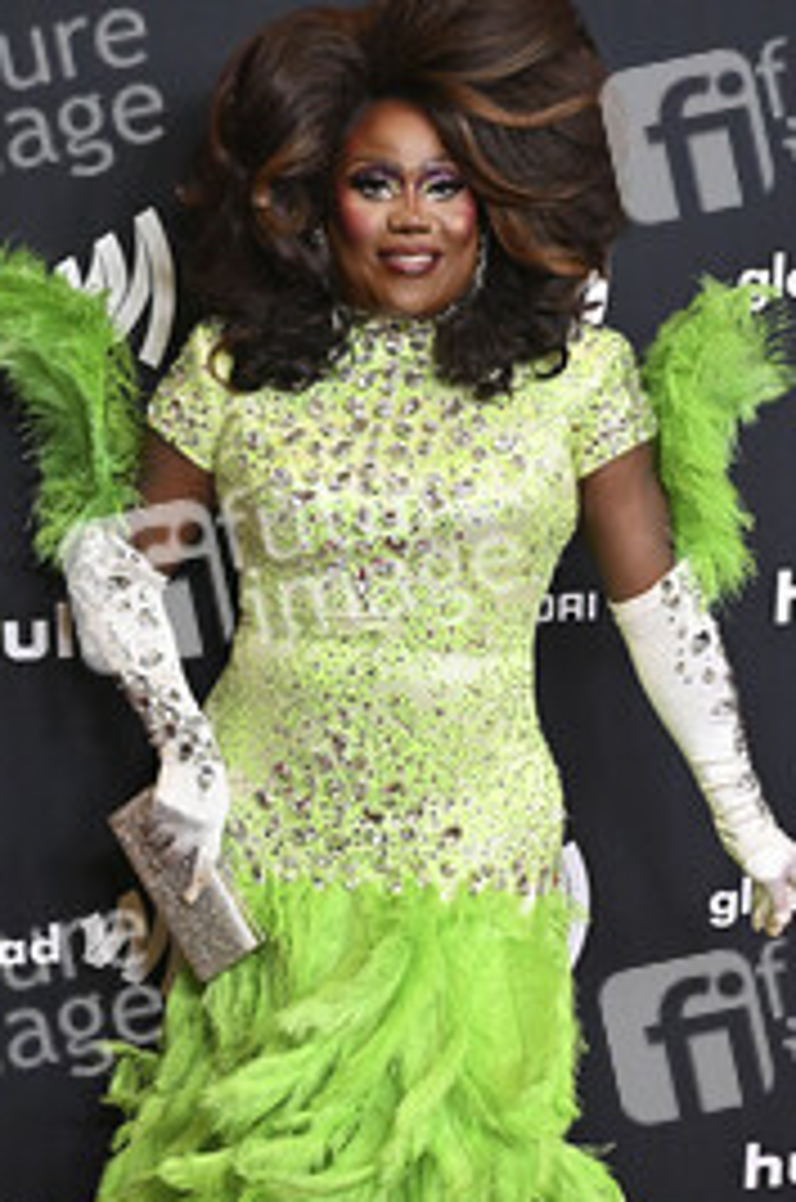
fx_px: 2197
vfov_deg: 30.4
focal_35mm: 66
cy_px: 792
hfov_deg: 20.5
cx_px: 423
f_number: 5.6
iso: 4000
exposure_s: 1/250
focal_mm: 44
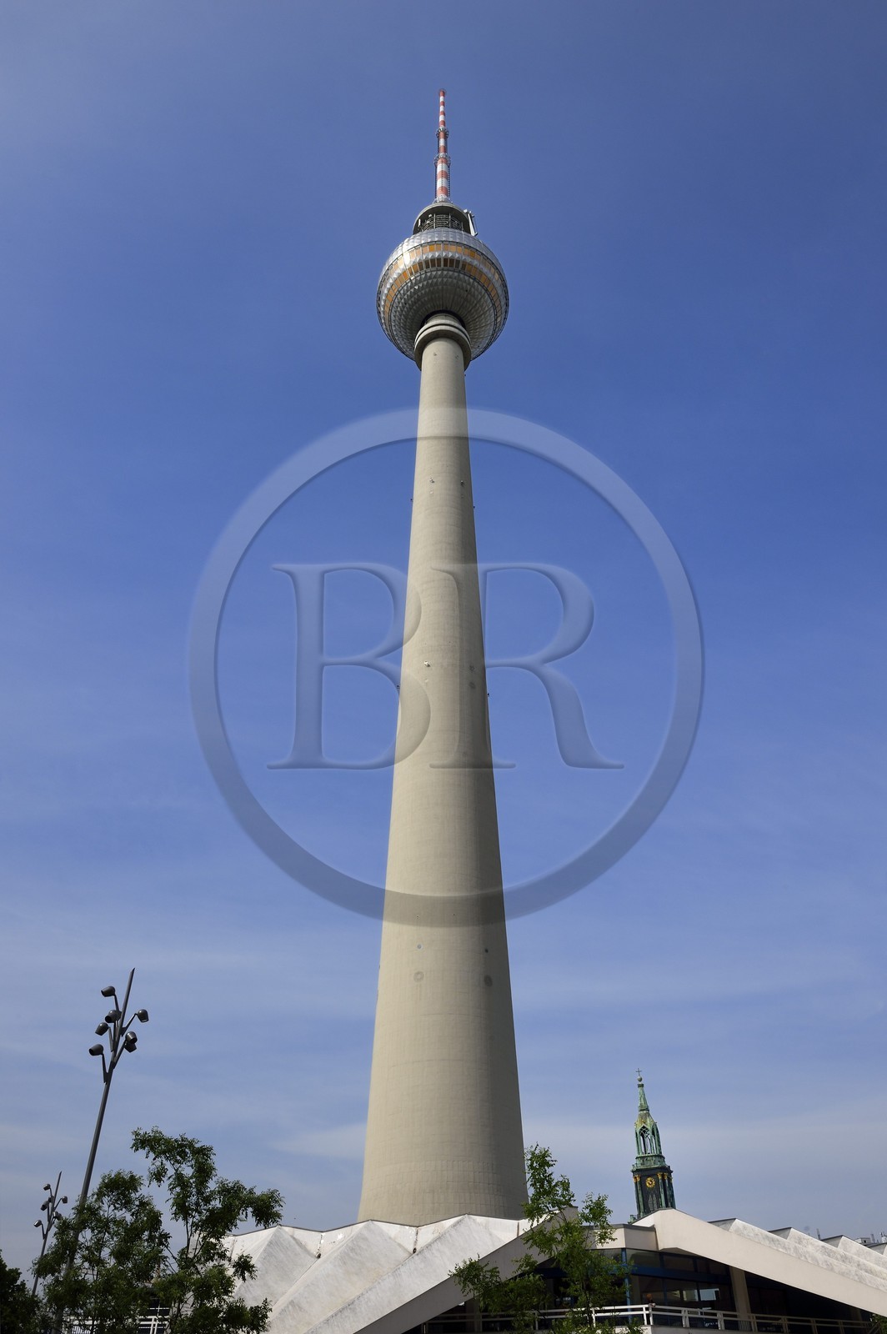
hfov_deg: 53.1
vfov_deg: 73.8
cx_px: 444
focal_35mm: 24
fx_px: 888
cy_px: 667
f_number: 16
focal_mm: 24
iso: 200
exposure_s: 1/320
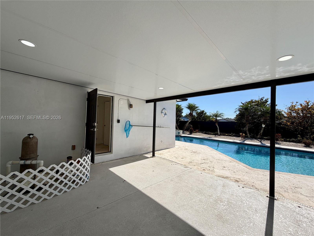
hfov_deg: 102.1
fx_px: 127
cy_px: 118
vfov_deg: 85.7
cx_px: 157
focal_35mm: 14
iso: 20
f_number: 2.2
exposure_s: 1/1399
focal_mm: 2.22
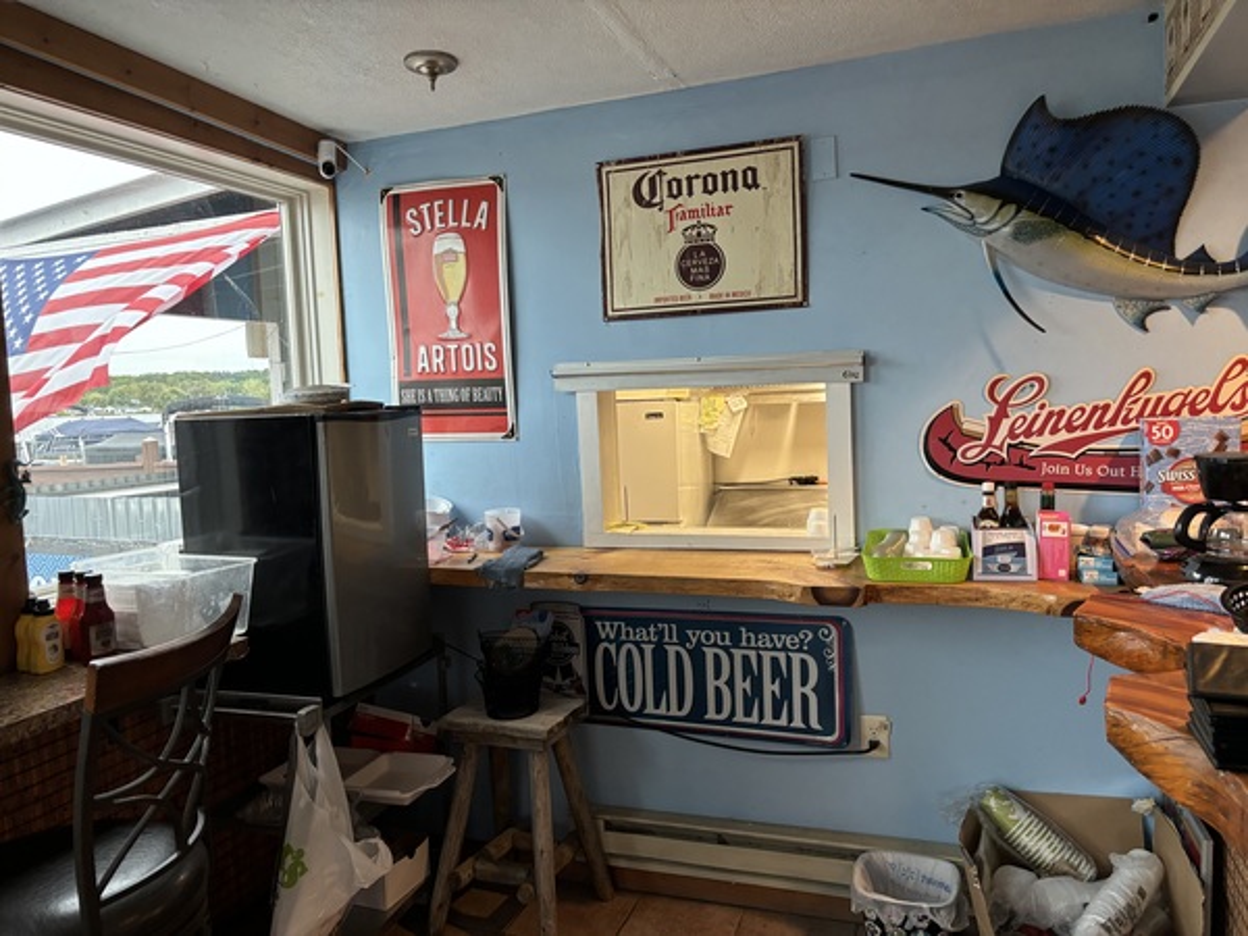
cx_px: 624
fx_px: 937
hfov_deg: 67.3
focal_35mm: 26
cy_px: 468
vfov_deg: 53.1
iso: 200
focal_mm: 5.96
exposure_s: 1/60
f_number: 1.6
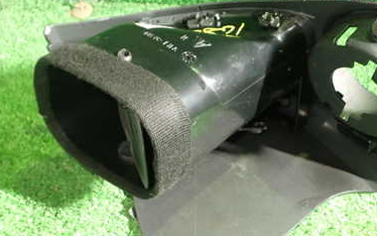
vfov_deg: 25.3
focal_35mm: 51
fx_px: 524
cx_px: 218
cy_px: 150
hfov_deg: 39.5
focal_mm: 5.4
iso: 500
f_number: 2.3
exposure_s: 1/30
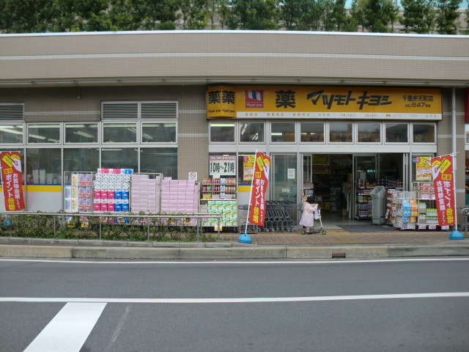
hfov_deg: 52.6
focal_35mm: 35
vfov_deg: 40.7
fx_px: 474
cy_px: 176
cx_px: 234
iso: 64
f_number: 3.1
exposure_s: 1/500
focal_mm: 6.3
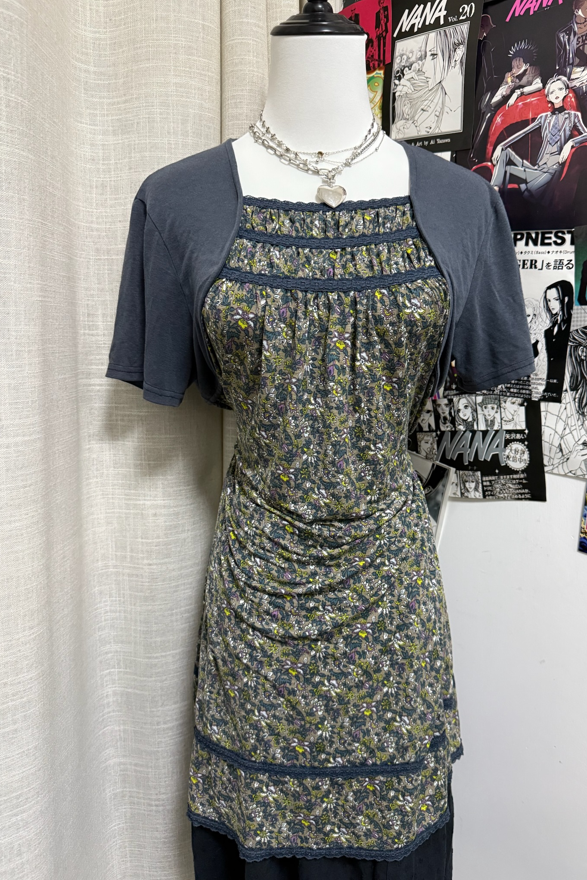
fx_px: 612
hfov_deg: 51.2
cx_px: 325
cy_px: 440
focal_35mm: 25
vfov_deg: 71.5
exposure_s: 1/60
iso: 500
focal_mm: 6.76
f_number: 1.78
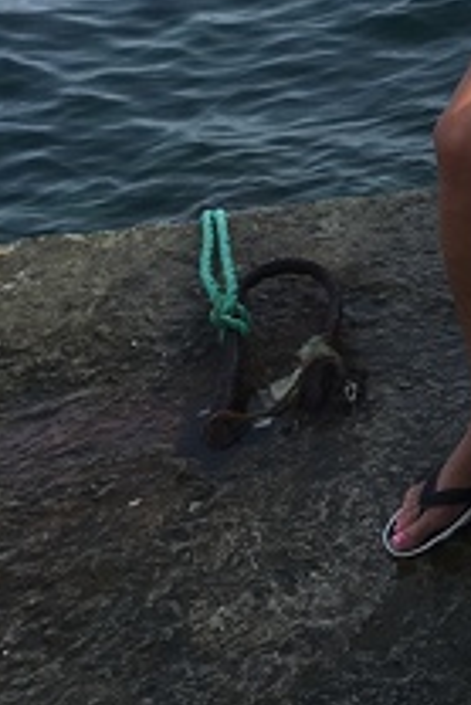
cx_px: 752
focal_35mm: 87
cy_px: 27
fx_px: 1704
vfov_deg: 22.6
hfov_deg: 14.4
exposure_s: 1/1374
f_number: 2.2
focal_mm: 4.15
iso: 25
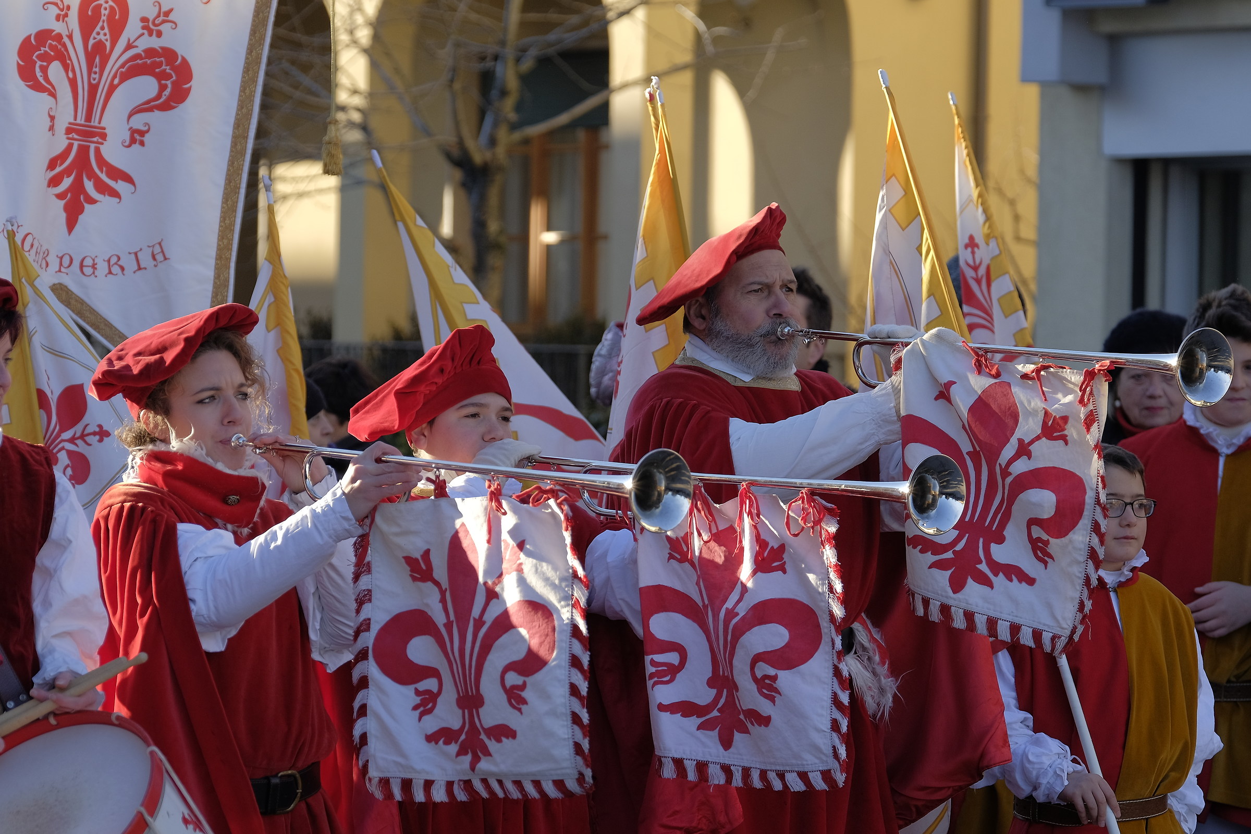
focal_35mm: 206
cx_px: 626
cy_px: 417
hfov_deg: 10.0
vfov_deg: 6.7
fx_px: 7158
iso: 320
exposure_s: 1/250
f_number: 5.6
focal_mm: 137.5
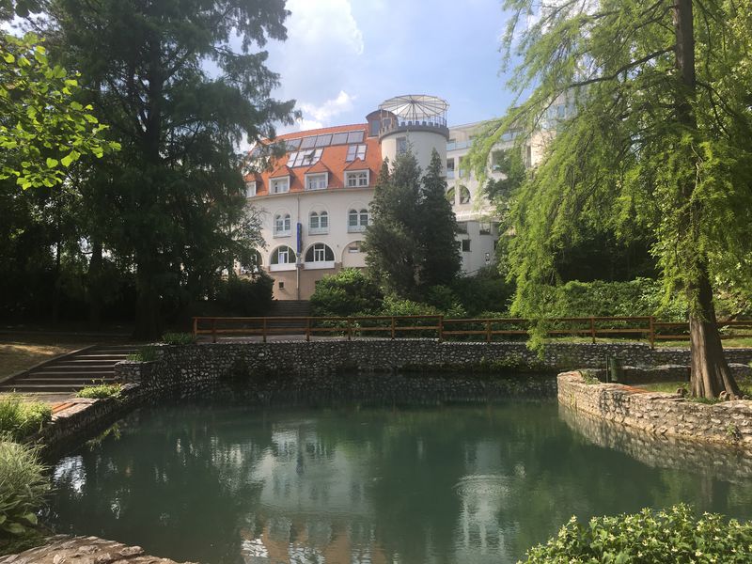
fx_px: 630
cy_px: 282
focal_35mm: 29
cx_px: 376
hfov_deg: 61.7
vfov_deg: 48.2
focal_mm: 4.15
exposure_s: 1/732
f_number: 2.2
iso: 25
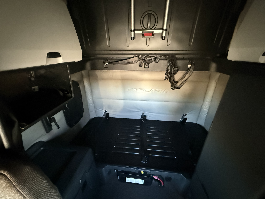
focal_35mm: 14
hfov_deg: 102.1
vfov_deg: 85.7
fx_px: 107
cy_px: 100
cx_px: 132
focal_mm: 2.22
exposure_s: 1/40
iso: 1250
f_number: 2.2
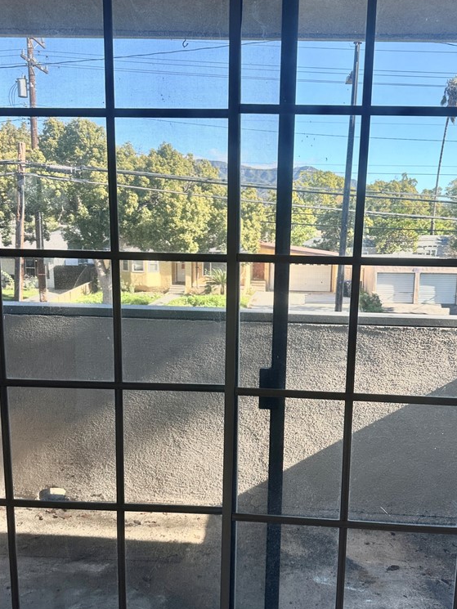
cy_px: 344
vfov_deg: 55.2
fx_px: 581
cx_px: 261
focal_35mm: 33
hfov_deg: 42.9
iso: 80
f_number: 1.78
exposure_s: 1/663
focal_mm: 6.86
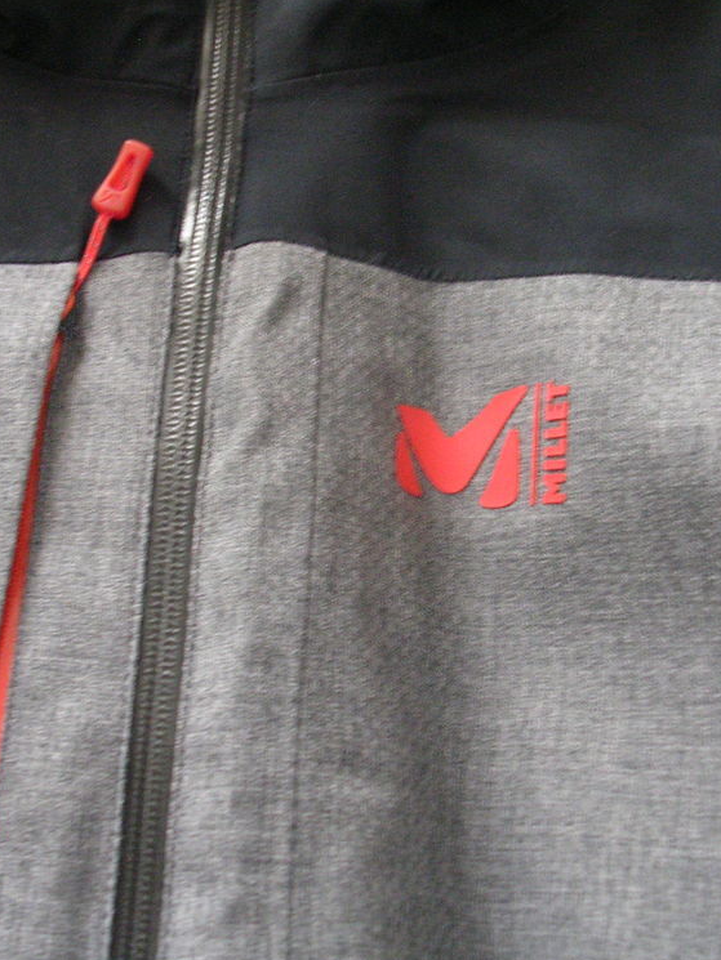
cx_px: 406
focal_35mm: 51
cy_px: 479
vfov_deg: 37.5
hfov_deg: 28.5
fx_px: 1416
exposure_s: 1/8
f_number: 2.8
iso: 200
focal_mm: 5.8
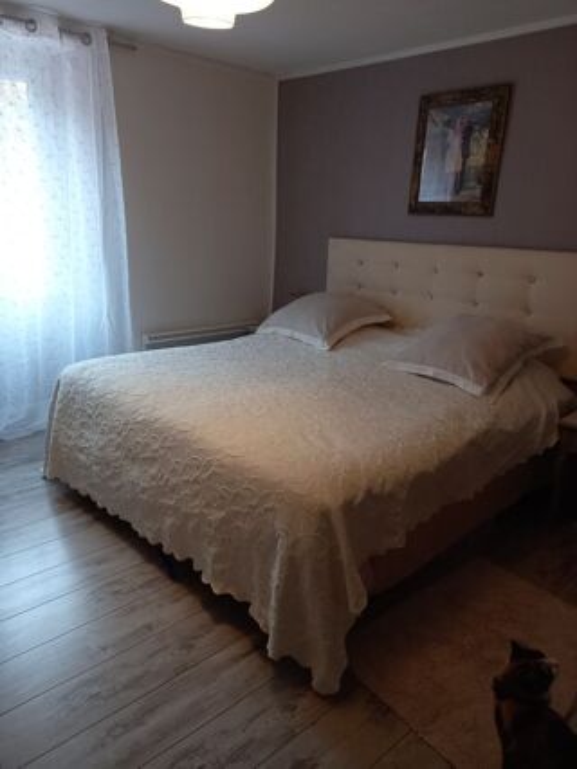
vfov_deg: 69.4
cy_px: 384
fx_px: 556
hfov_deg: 54.9
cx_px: 288
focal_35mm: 25
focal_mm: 4.6
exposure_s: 1/33.3
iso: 200
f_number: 2
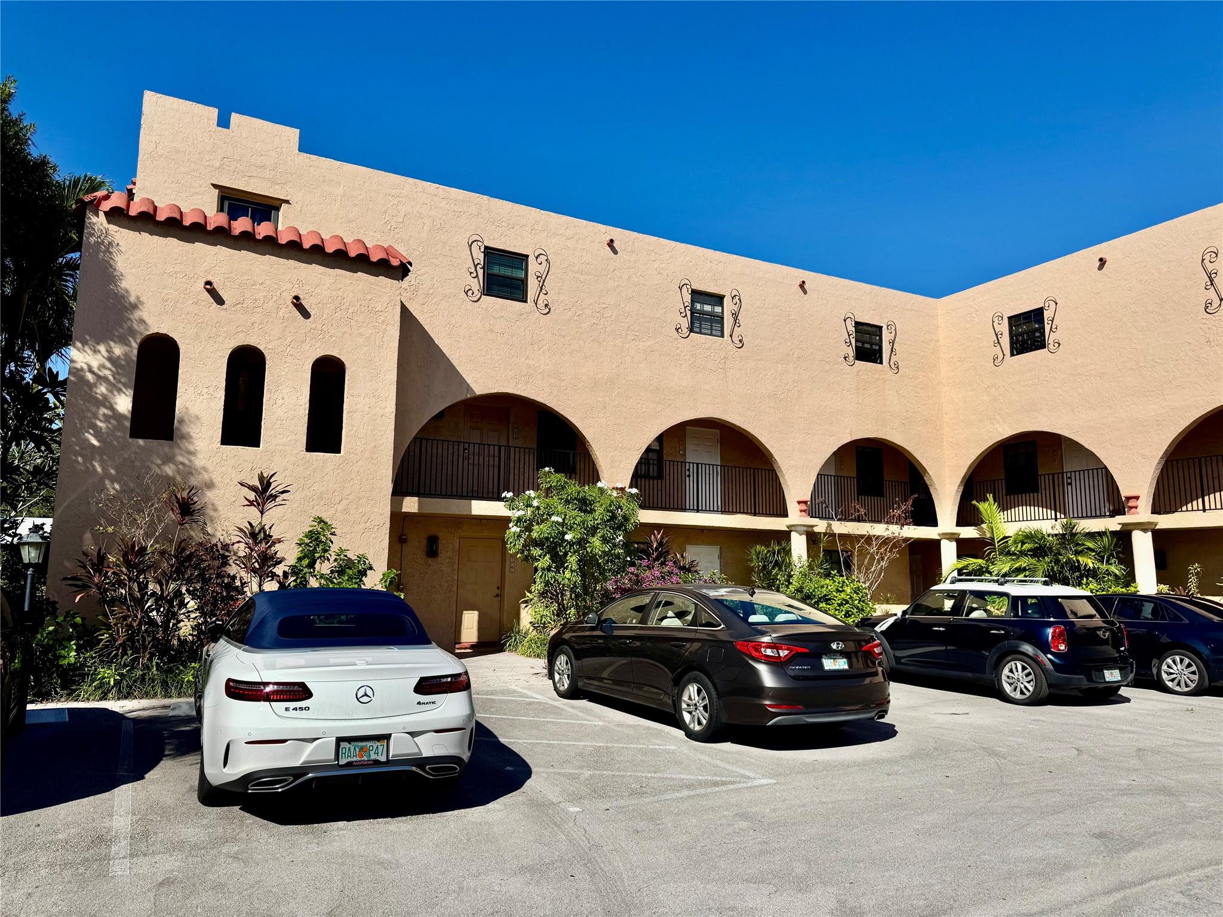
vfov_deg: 56.8
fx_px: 848
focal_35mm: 24
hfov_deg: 71.6
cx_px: 612
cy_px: 458
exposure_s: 1/9009
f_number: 1.78
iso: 80
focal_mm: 6.76
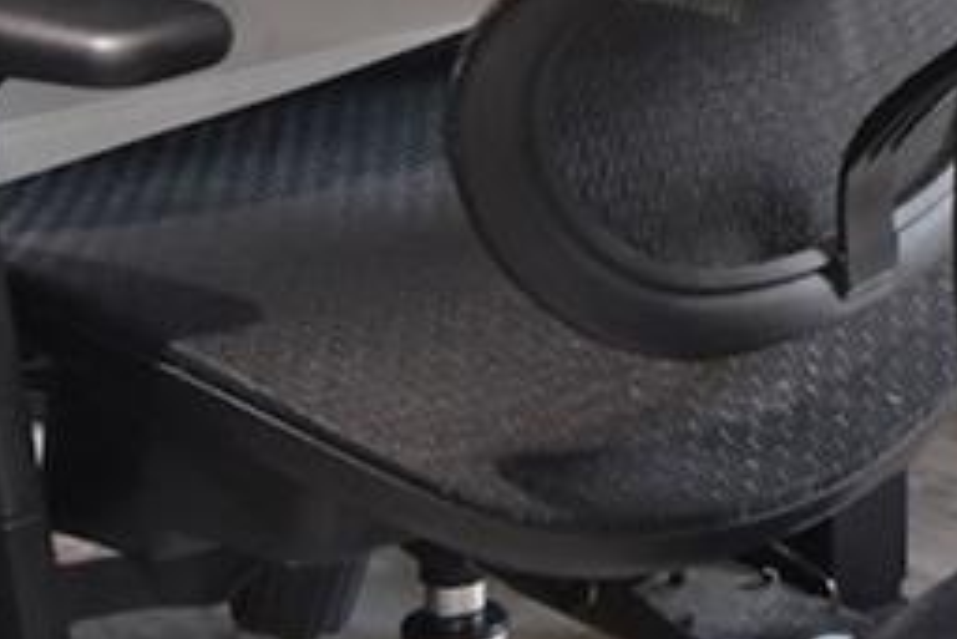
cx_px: 1477
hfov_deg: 14.4
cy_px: -746
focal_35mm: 132
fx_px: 3511
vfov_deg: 9.5
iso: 640
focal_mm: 11
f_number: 8
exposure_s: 1/25
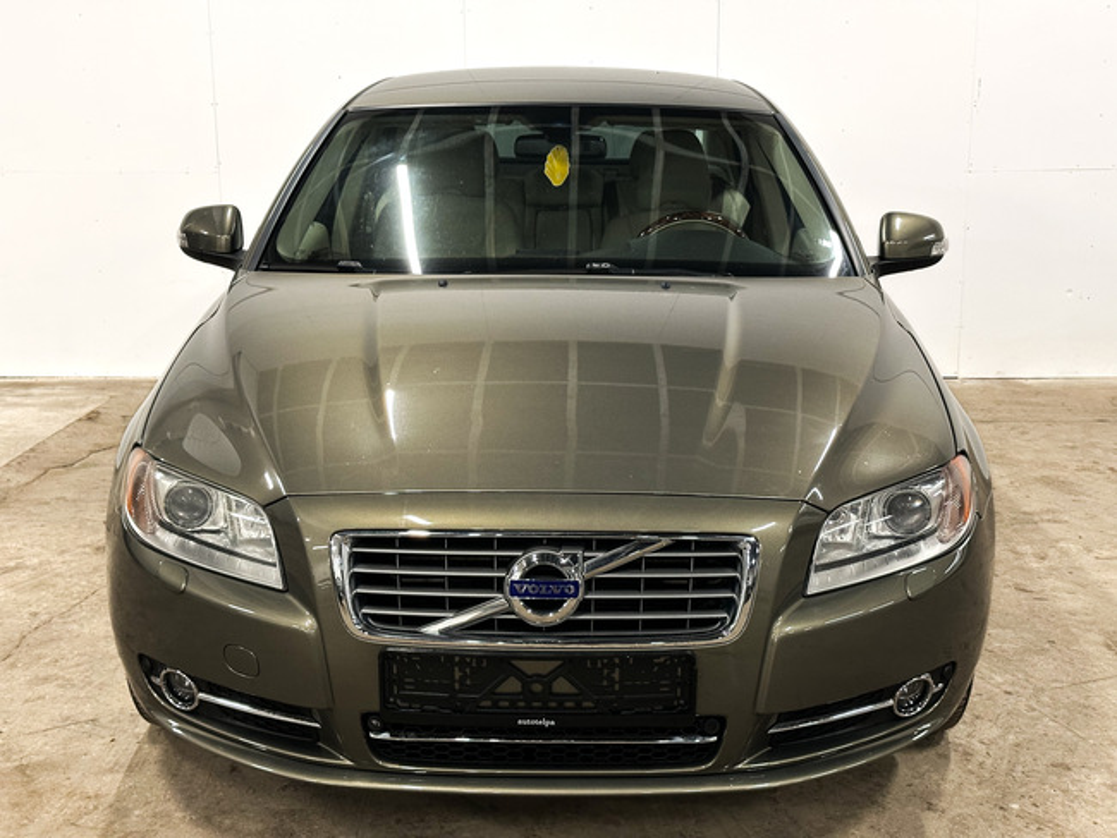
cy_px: 419
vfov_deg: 30.3
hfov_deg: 39.6
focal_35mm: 48
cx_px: 558
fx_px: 1549
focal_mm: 6.86
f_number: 1.8
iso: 250
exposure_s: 1/50
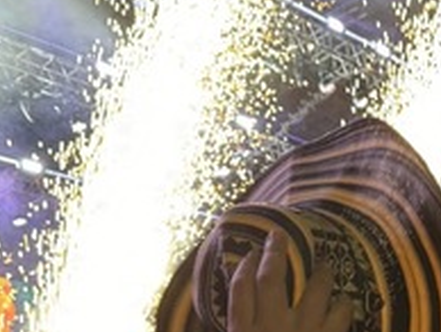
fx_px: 1008
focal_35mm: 79
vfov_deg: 18.4
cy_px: 293
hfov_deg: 22.8
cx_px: 523
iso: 160
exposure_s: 1/120
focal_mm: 6.76
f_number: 1.78
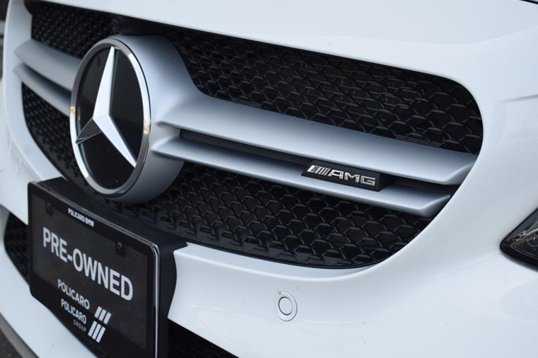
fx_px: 896
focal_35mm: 60
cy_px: 173
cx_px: 259
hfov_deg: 33.4
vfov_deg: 22.6
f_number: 6.3
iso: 200
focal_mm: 38
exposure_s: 1/200
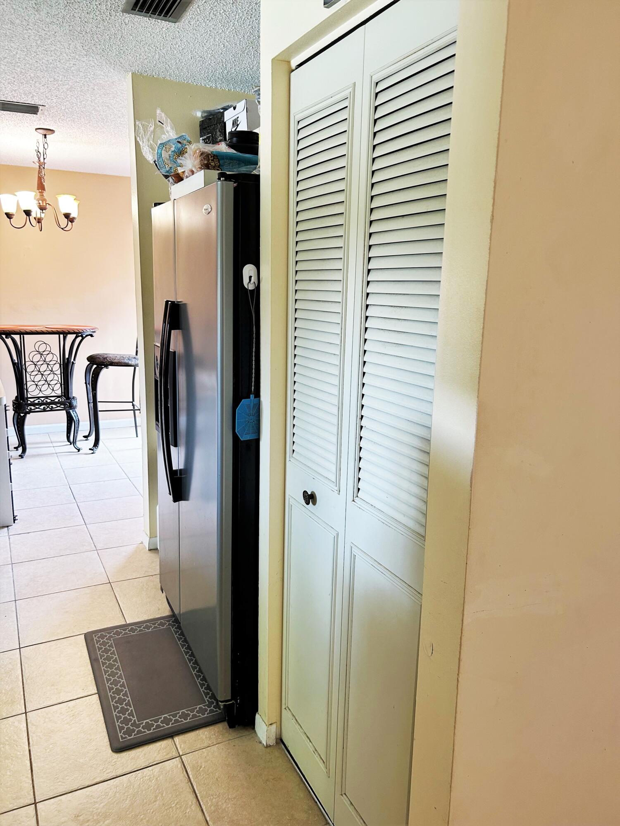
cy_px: 413
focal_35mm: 26
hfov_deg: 53.1
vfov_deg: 67.3
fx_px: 621
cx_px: 310
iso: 125
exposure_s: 1/60
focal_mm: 5.7
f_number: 1.5
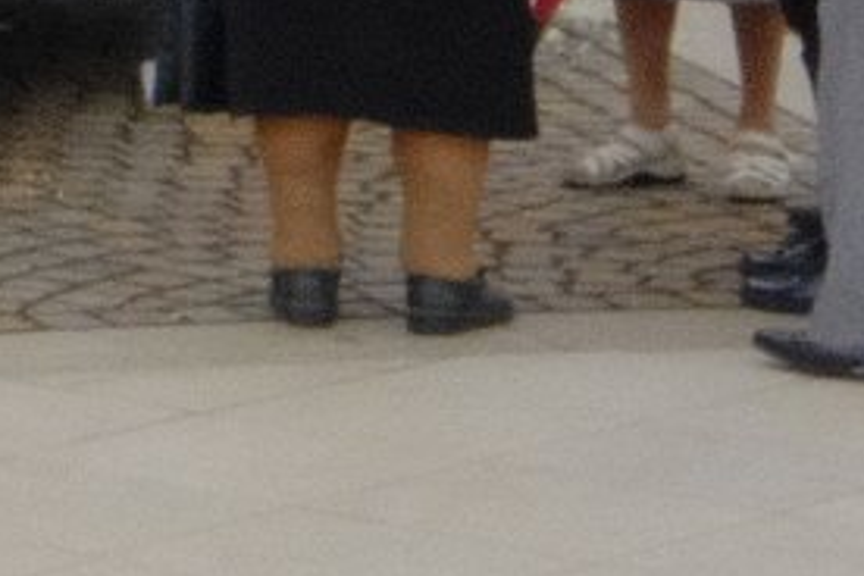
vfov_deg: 5.7
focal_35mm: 224
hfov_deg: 8.3
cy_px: -1226
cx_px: -1348
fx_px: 5376
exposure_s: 1/250
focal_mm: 20
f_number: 22
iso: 3200
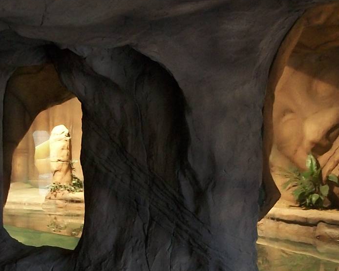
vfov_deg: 21.2
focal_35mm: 72
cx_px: 188
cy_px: 185
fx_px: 722
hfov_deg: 26.4
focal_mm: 5.7
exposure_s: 1/8
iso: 220
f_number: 2.9
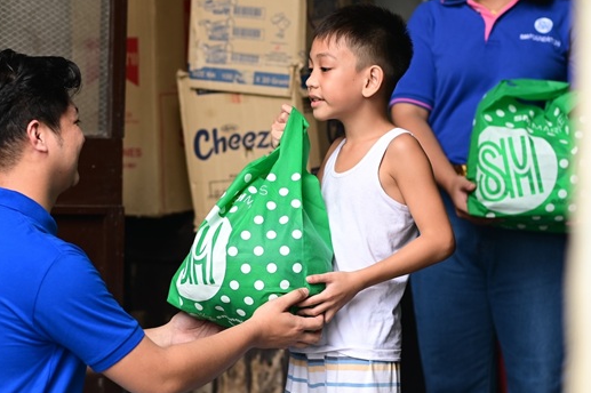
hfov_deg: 13.9
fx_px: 2428
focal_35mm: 148
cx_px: 226
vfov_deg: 9.3
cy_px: 262
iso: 125
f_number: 2
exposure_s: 1/250
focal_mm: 85
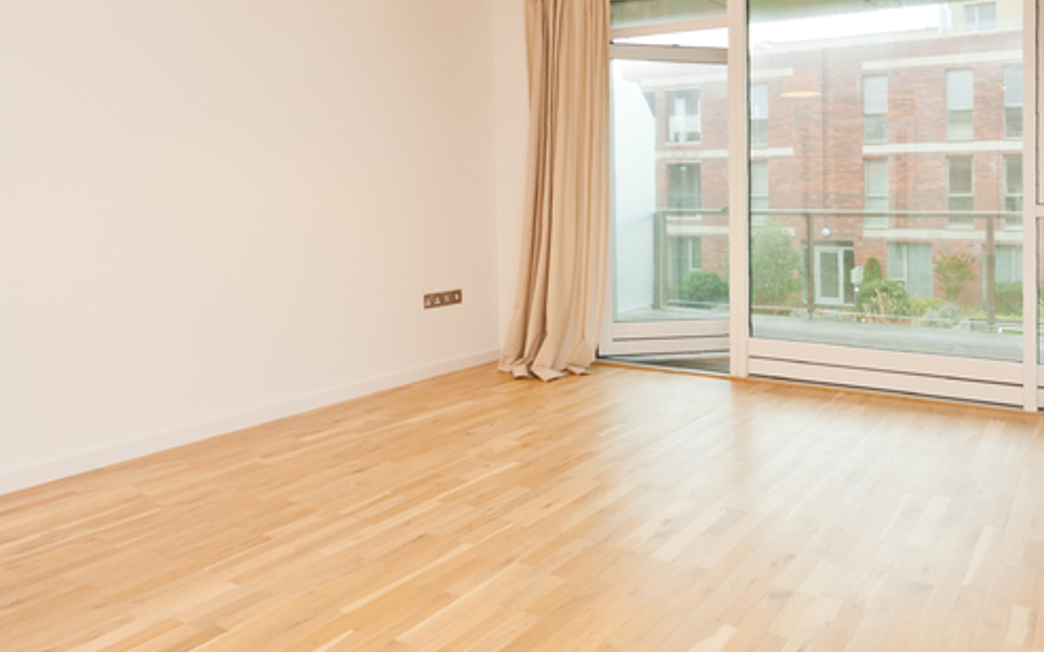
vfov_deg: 44.0
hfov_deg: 65.5
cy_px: 226
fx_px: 796
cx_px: 654
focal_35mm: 28
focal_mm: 17
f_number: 7.1
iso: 400
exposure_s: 1/25
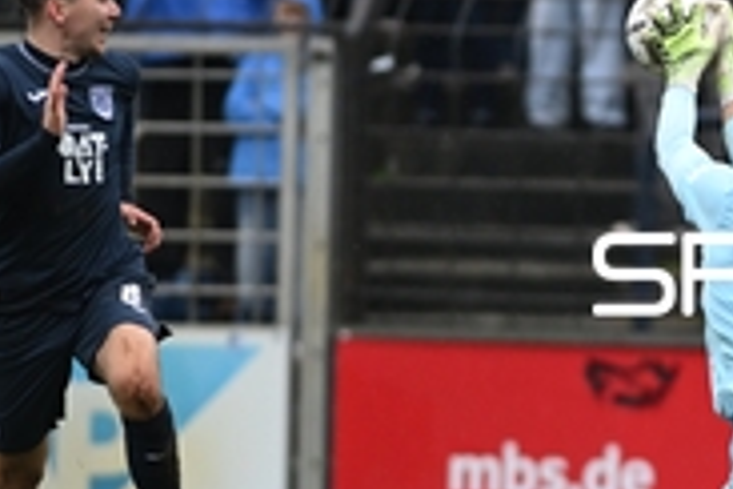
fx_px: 20013
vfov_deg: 1.4
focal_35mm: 983
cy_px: 277
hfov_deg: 2.1
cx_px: 993
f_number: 3.2
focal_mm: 300
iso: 1400
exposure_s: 1/2000
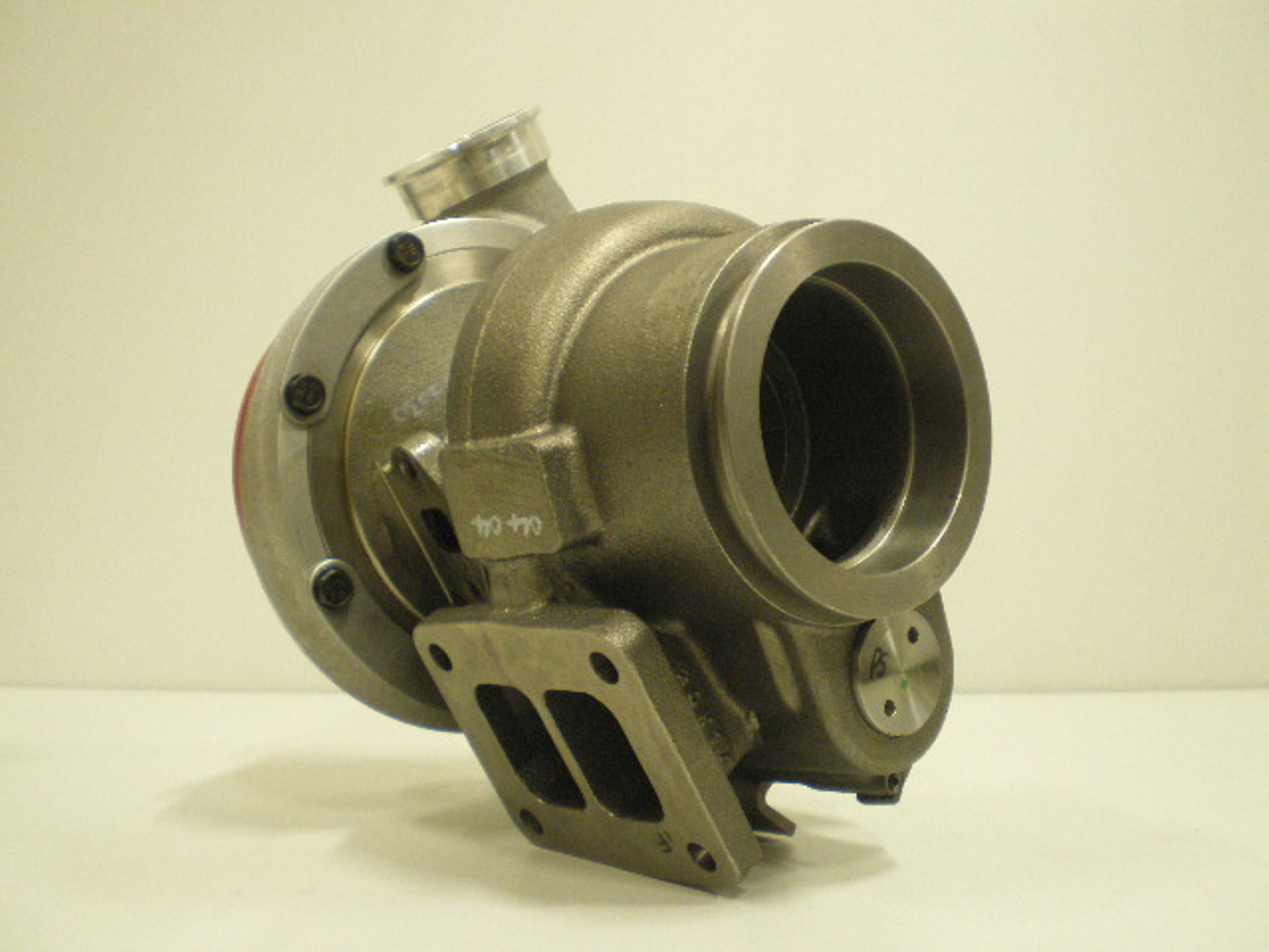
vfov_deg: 37.7
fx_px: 1393
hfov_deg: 49.0
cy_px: 476
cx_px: 634
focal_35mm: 38
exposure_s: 1/5
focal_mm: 6.3
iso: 400
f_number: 3.1
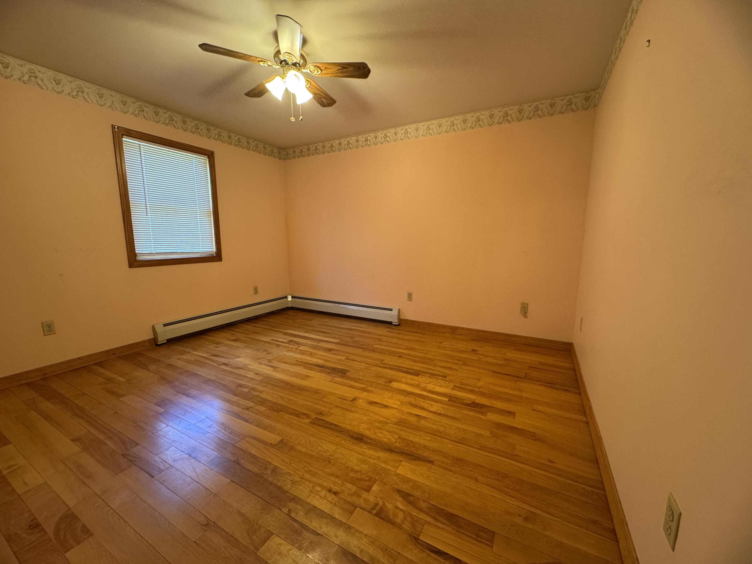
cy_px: 282
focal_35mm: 14
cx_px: 376
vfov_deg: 85.7
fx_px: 304
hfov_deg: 102.1
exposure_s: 1/60
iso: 250
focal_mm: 2.22
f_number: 2.2
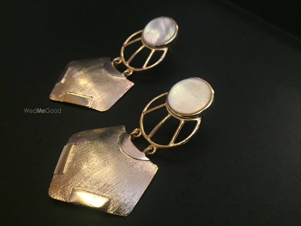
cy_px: 113
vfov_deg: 48.2
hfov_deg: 61.7
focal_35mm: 29
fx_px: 252
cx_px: 150
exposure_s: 1/25
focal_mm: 4.15
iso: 250
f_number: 2.2
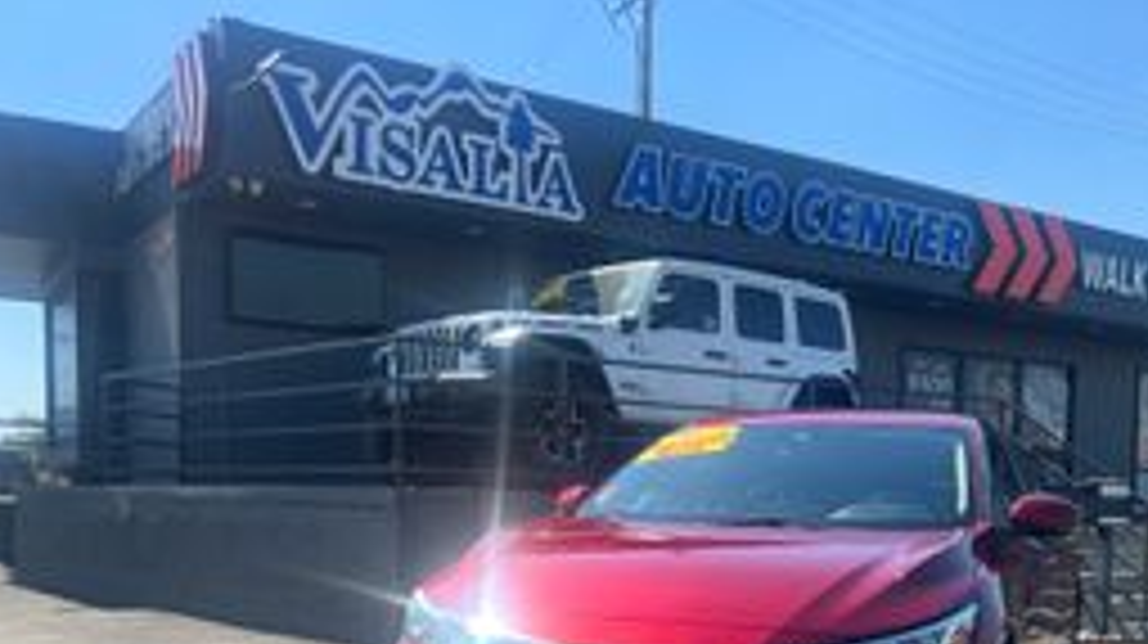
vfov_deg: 28.4
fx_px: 1217
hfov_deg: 50.2
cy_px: 594
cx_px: 693
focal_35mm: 40
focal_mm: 5.7
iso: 50
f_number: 1.5
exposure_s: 1/2208
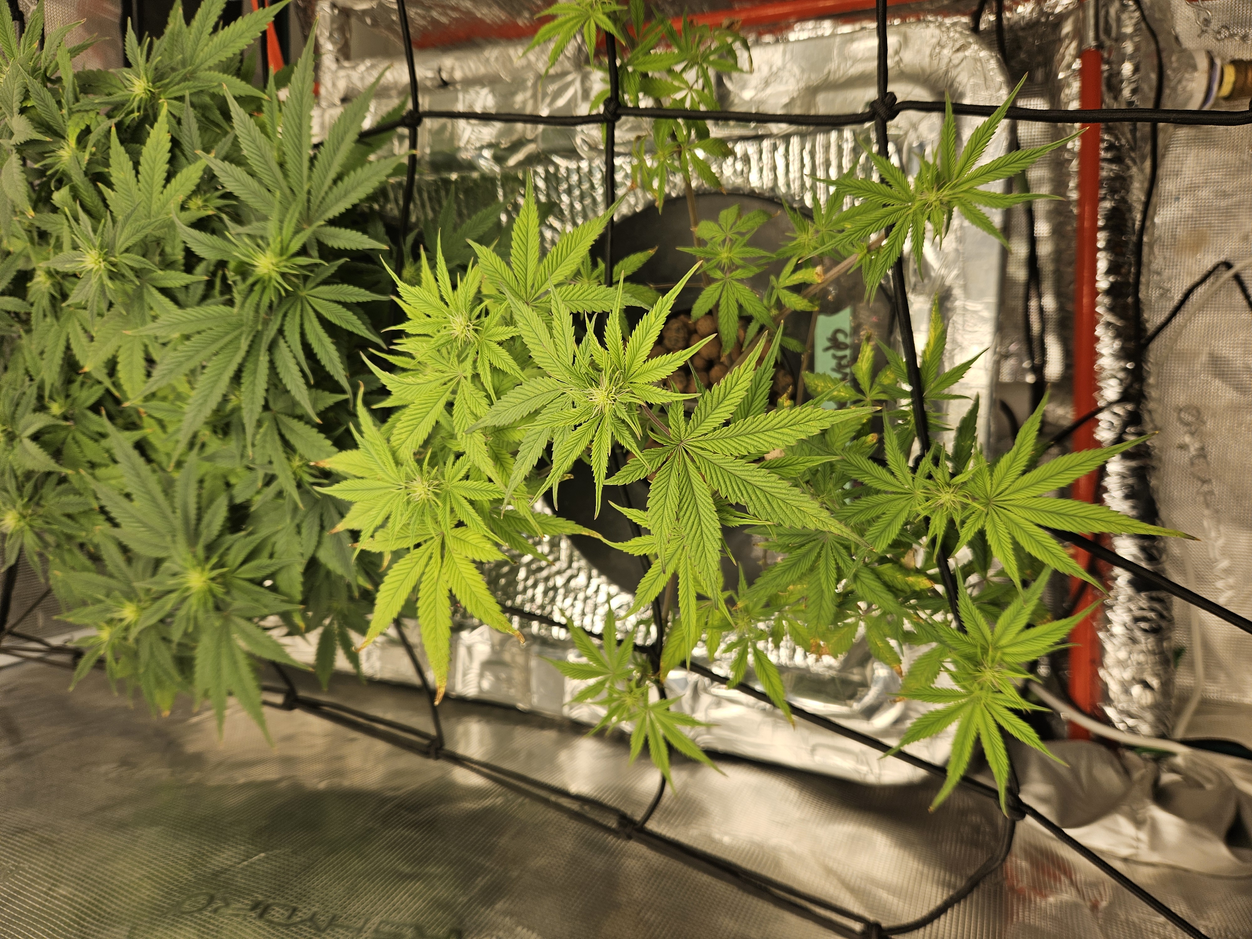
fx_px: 832
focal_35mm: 23
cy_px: 470
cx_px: 626
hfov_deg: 73.9
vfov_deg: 58.9
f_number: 1.8
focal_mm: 5.4
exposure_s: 1/794
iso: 25
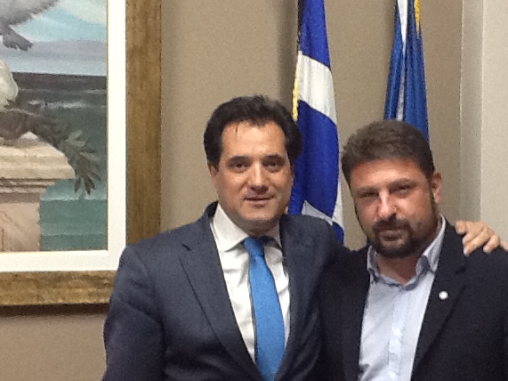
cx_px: 358
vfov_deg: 19.8
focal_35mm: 74
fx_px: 1086
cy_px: 249
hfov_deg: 26.1
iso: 160
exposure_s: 1/30
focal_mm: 2.03
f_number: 2.4
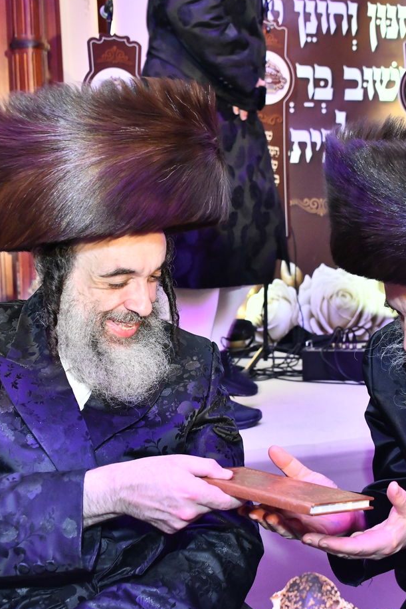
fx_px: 930
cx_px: 259
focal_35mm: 55
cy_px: 301
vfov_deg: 36.2
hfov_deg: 24.5
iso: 2500
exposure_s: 1/125
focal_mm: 36
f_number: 5.6
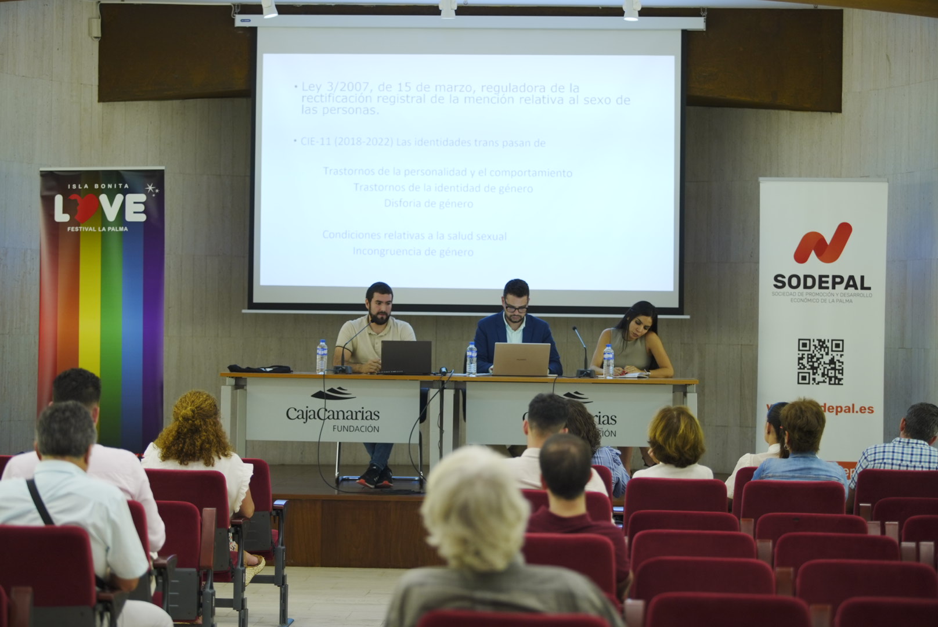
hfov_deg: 20.8
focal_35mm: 98
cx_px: 469
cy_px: 314
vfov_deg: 14.0
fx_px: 2555
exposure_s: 1/100
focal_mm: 98
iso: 800
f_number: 2.8
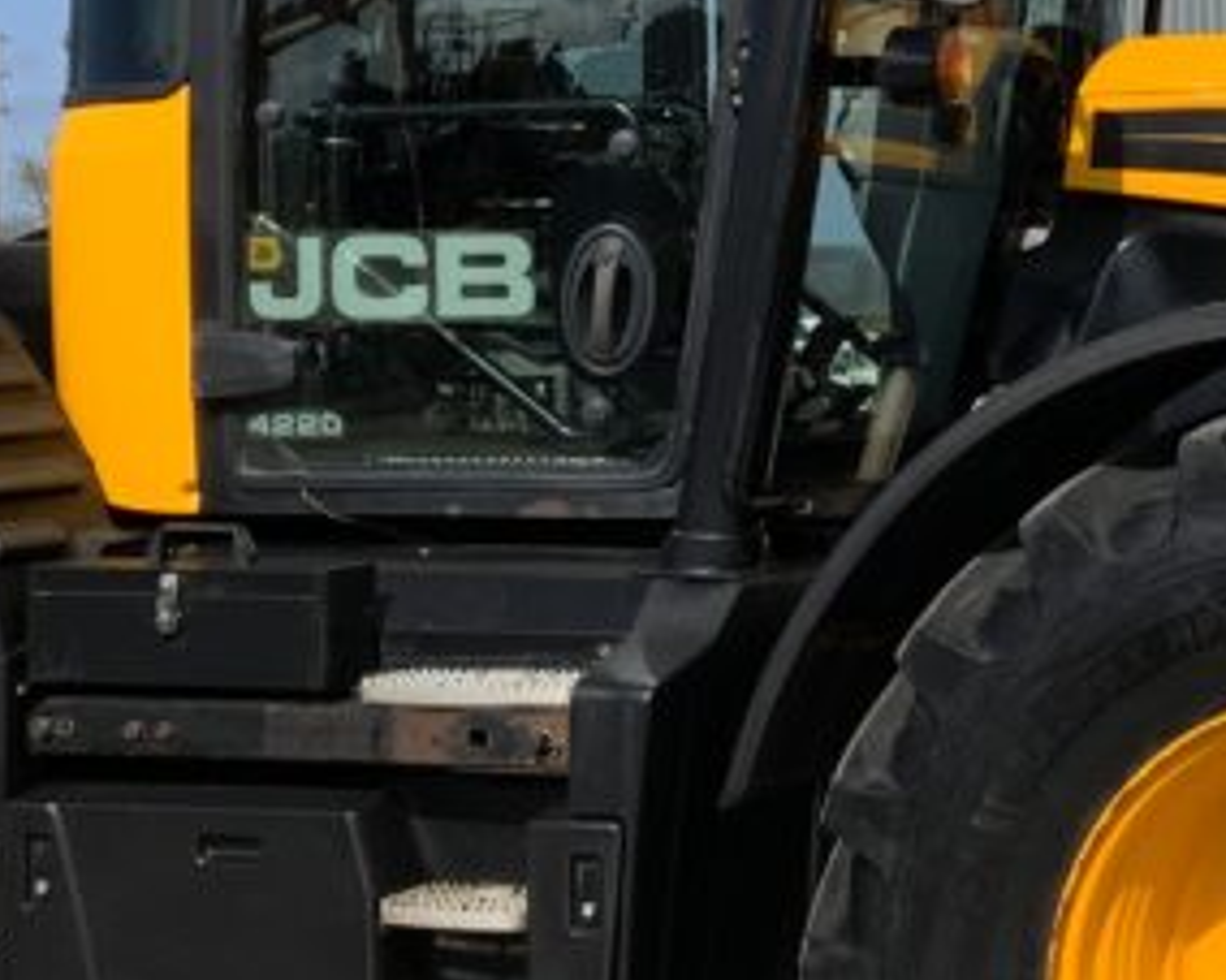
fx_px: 3700
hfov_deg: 18.6
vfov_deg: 15.0
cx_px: 1053
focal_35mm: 102
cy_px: 237
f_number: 1.8
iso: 20
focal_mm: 3
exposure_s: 1/2427
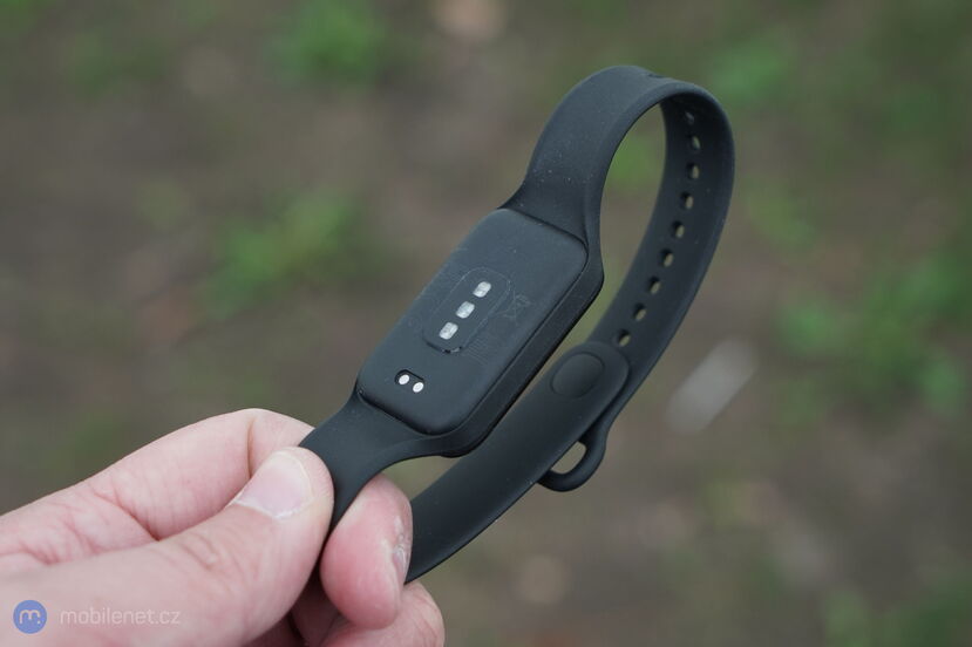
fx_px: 1781
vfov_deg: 20.6
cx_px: 486
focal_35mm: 66
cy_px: 324
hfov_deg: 30.5
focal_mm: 66
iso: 400
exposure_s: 1/160
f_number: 6.3
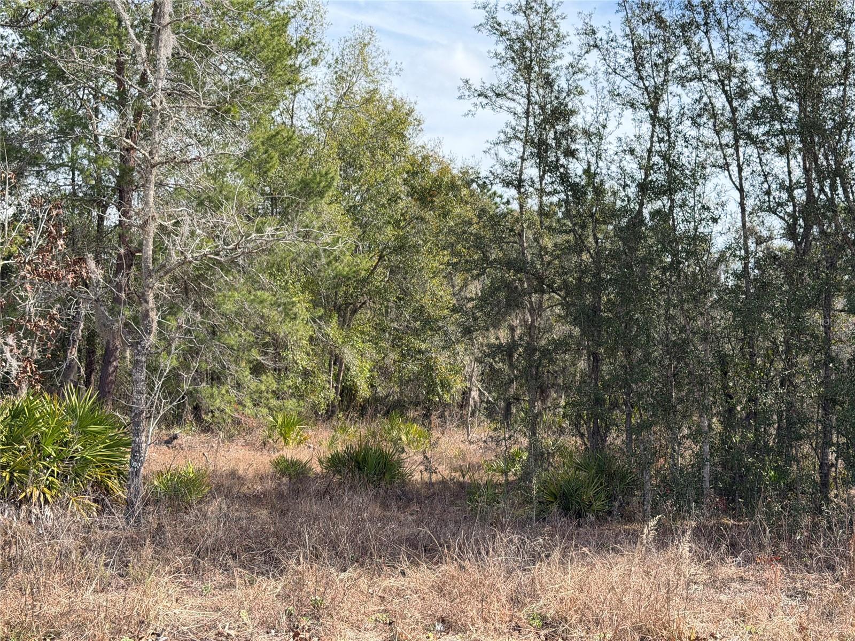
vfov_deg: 30.3
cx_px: 428
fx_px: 1186
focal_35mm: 48
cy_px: 320
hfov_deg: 39.7
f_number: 1.78
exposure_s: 1/2976
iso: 100
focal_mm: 6.76
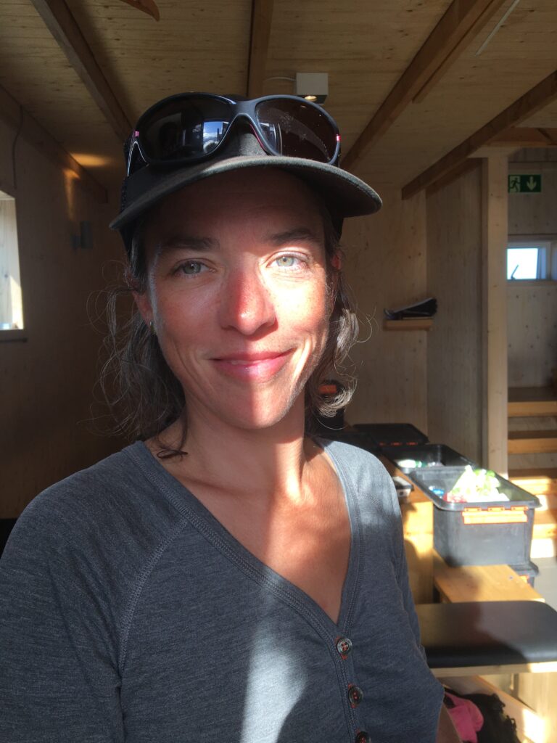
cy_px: 372
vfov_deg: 61.7
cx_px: 278
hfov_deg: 48.2
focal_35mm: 29
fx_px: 622
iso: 25
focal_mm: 4.15
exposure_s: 1/279
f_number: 2.2
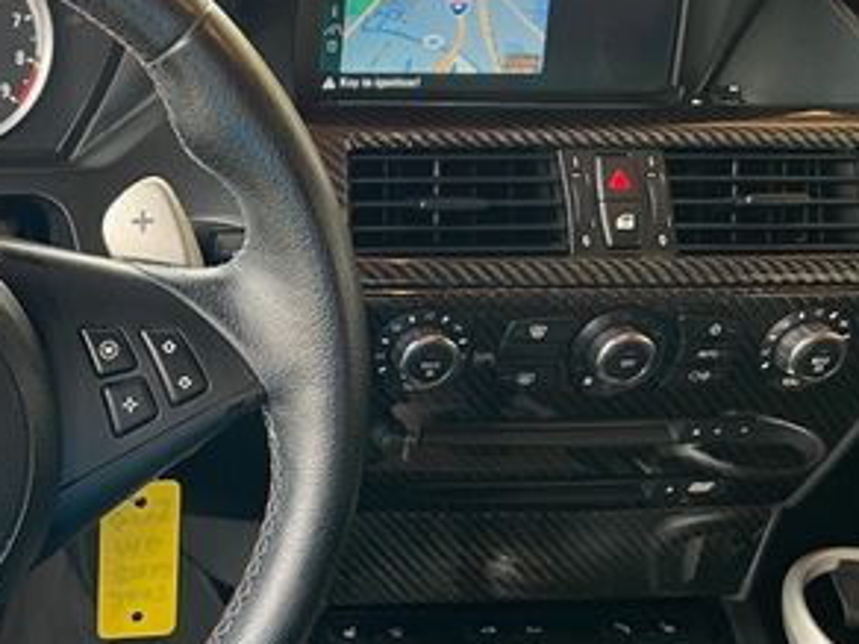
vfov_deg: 25.6
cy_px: 391
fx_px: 1414
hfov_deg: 31.6
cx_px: 29
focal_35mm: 57
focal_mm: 5.7
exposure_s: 1/86
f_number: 1.5
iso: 125
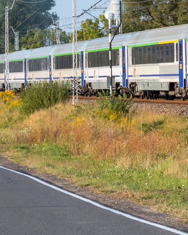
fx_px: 1849
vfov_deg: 7.2
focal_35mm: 266
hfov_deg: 5.8
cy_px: 12
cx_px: 224
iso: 320
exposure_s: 1/640
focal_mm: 58
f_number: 9
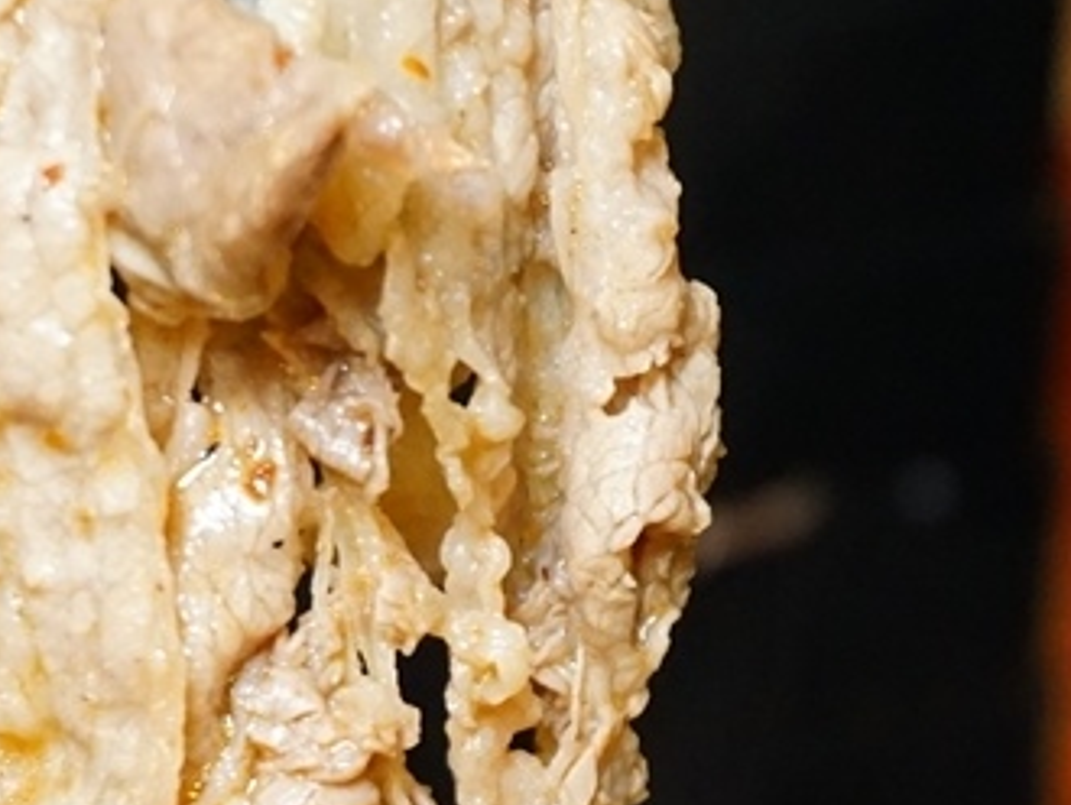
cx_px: 503
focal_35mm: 183
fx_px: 5681
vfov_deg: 8.1
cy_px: 787
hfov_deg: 10.8
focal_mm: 41
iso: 3200
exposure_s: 1/80
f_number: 5.6
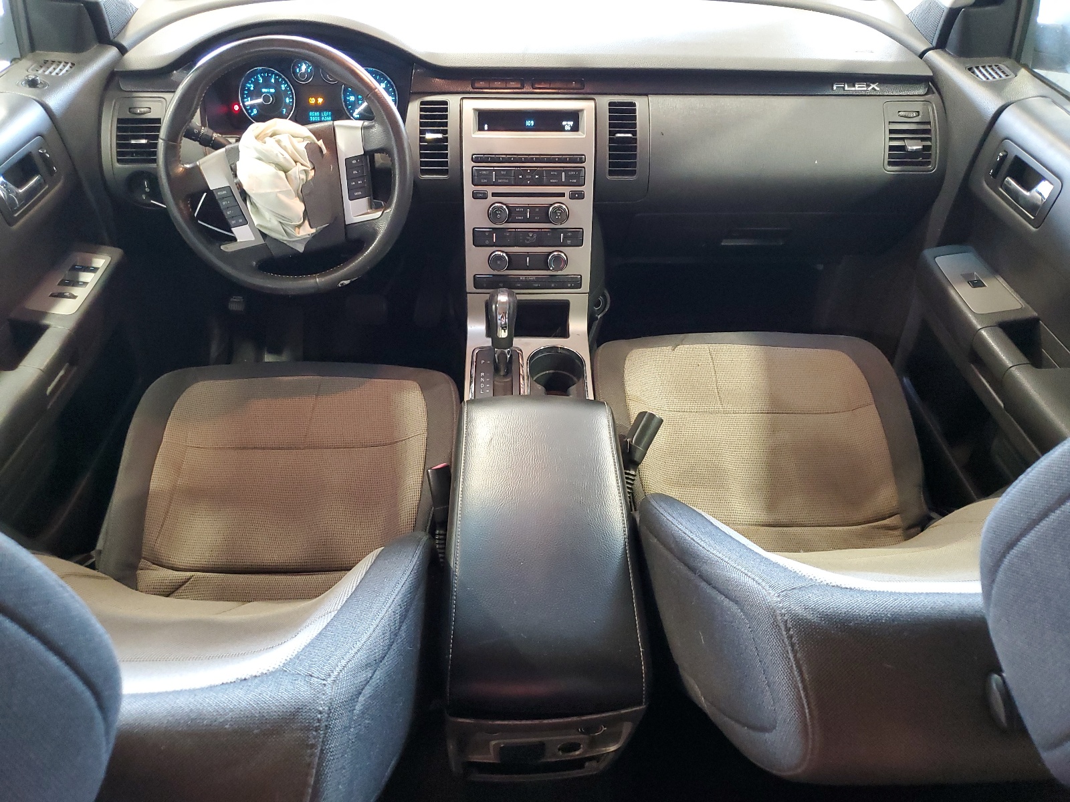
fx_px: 804
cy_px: 401
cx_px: 535
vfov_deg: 53.1
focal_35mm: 26
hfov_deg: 67.3
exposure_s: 1/20
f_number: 1.5
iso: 305
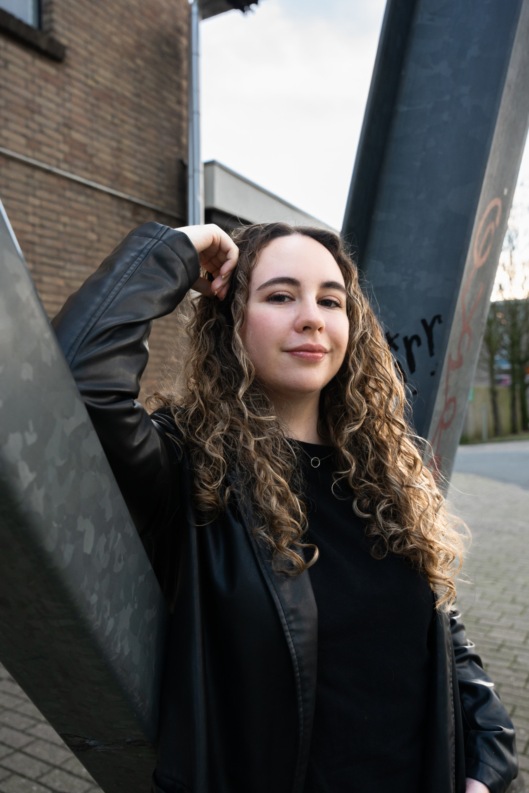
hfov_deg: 43.1
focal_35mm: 30
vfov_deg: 61.3
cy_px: 396
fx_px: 670
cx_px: 264
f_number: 5
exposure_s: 1/160
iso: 1000
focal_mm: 30.4
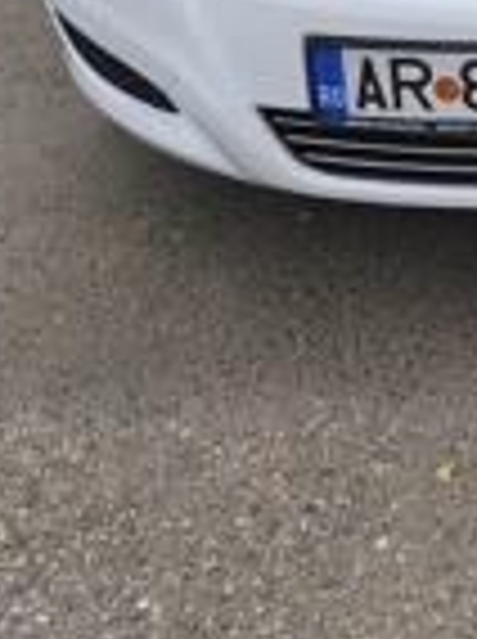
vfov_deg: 29.1
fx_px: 1198
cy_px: 108
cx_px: 608
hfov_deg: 20.7
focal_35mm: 65
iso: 50
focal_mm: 6.18
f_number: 1.65
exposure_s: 1/300
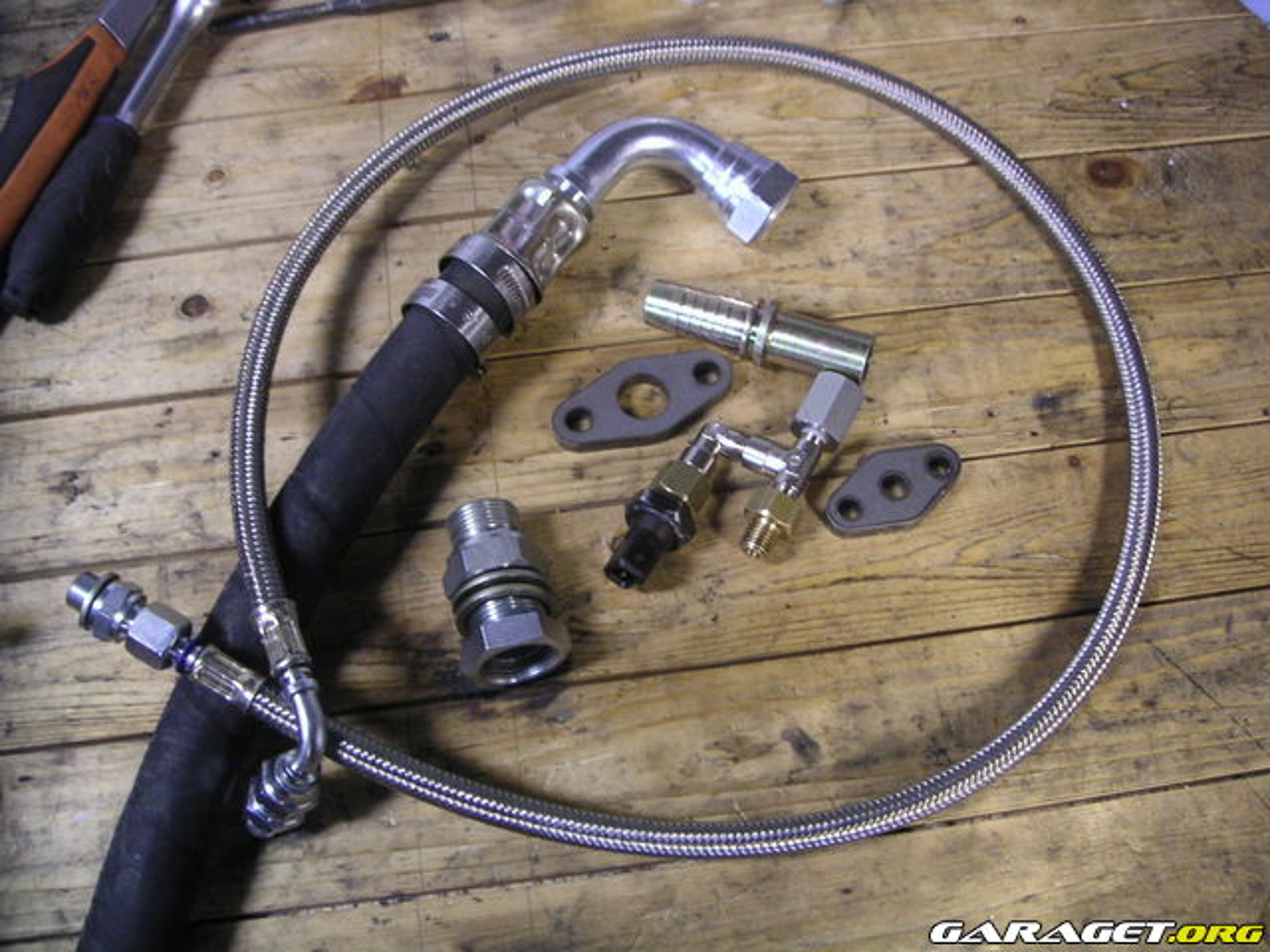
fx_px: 1394
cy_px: 476
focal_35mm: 38
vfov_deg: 37.7
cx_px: 635
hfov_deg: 49.0
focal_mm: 6
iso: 100
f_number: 2.8
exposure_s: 1/4
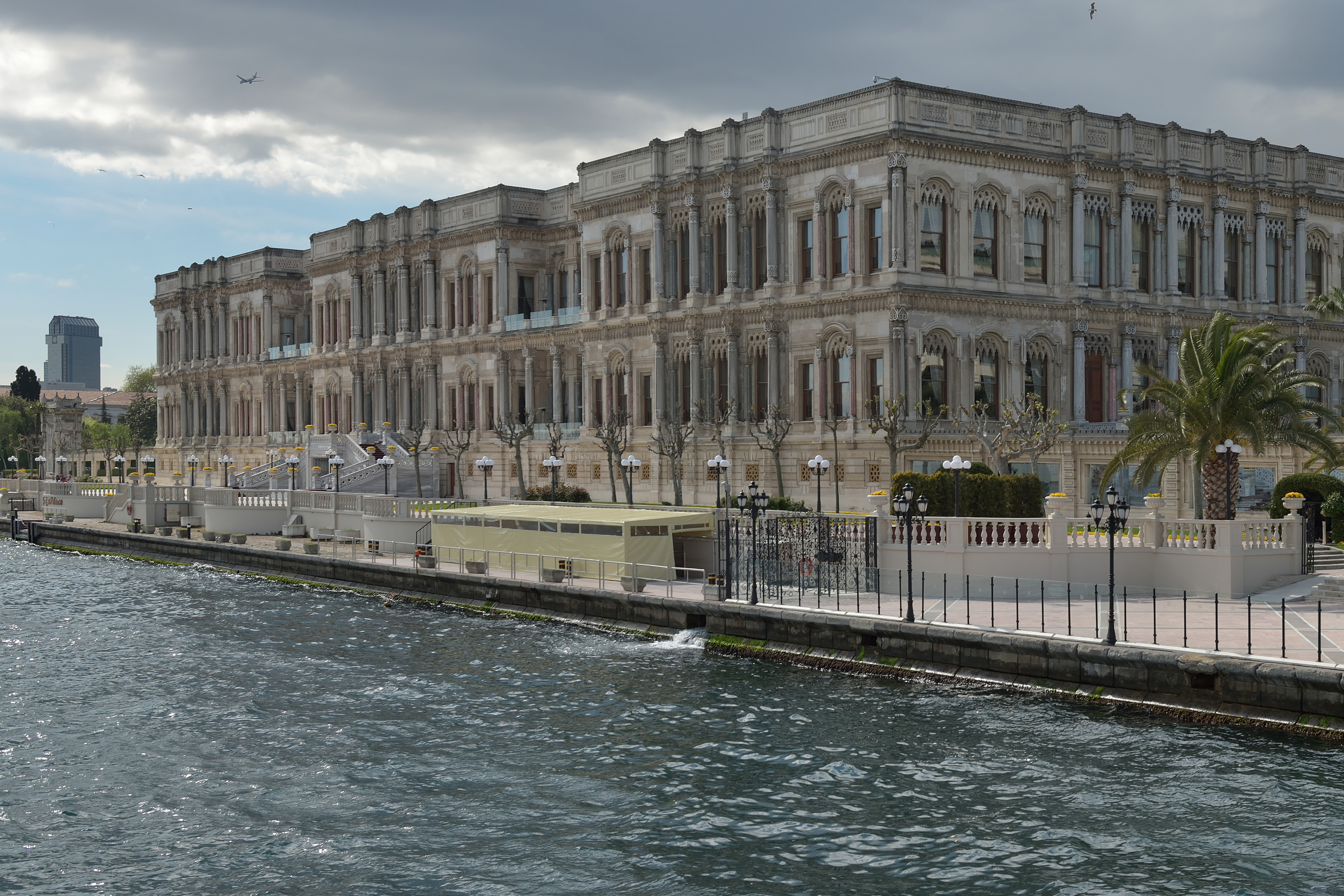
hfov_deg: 40.5
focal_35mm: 48
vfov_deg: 28.0
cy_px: 358
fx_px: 1792
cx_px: 916
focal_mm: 34
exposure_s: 1/800
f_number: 6.3
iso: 200
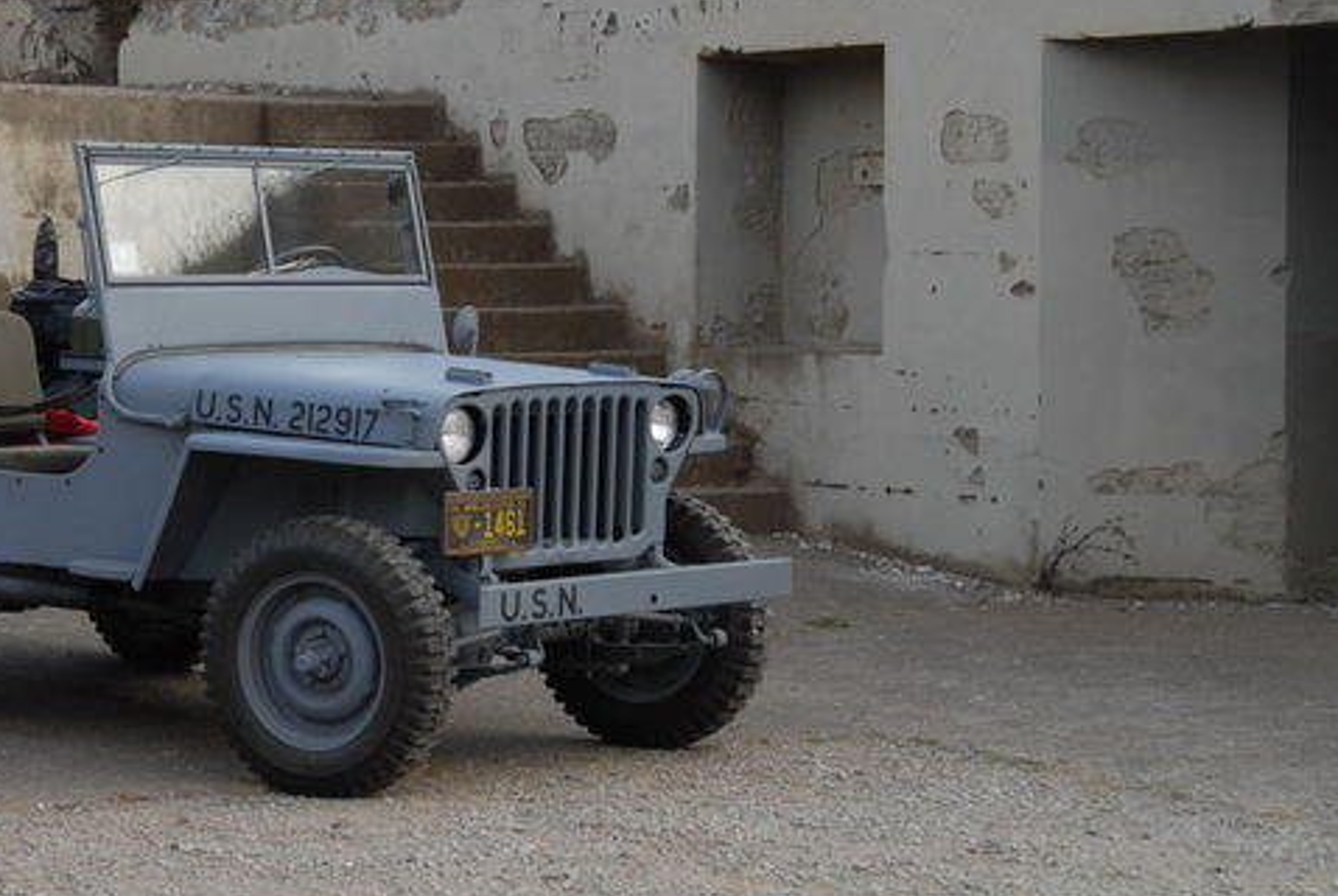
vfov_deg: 12.9
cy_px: 326
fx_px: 3944
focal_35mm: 106
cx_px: 445
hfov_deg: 19.2
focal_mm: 52
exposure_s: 1/200
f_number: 7.1
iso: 500
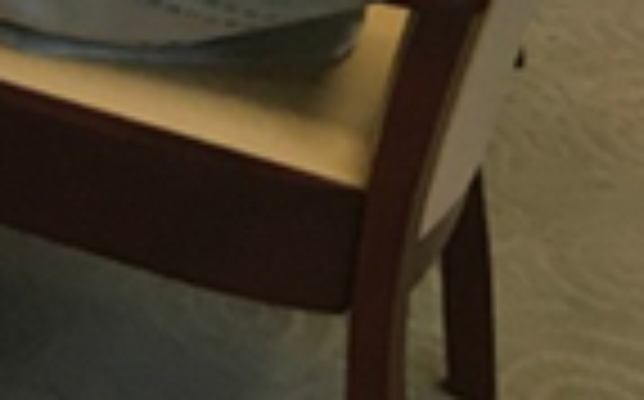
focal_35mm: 151
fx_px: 2647
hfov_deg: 11.8
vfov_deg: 7.8
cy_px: -703
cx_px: -802
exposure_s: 1/33
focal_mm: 4.15
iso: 80
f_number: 2.2
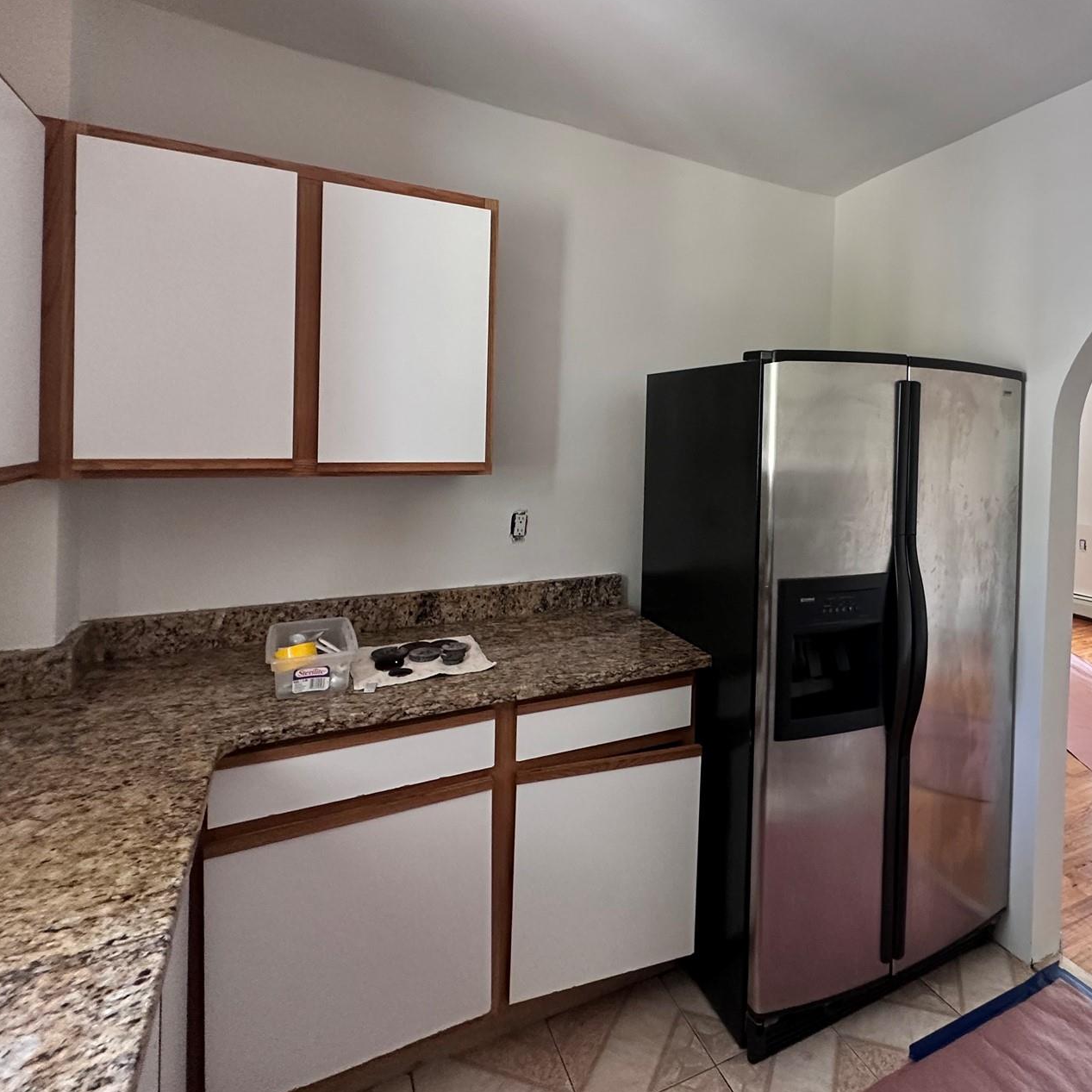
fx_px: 714
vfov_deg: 74.0
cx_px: 699
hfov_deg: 73.2
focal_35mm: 20
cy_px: 435
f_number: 2.2
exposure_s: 1/60
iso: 320
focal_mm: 2.22
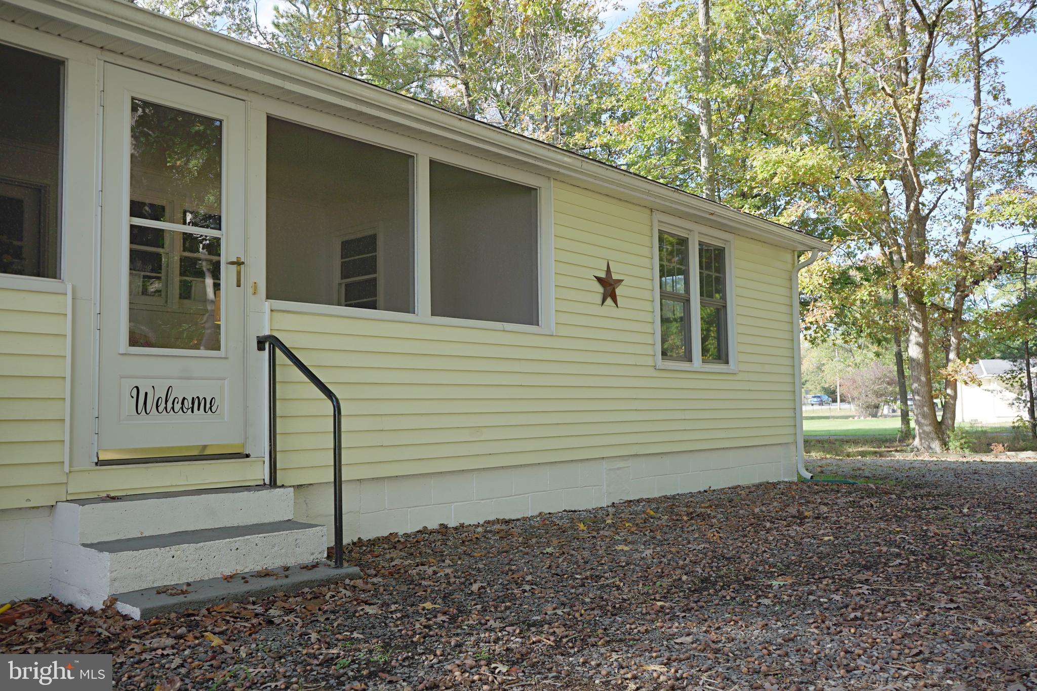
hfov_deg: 63.7
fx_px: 835
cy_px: 346
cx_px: 518
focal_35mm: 29
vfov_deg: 45.0
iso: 800
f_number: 5.6
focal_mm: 29
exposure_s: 1/250
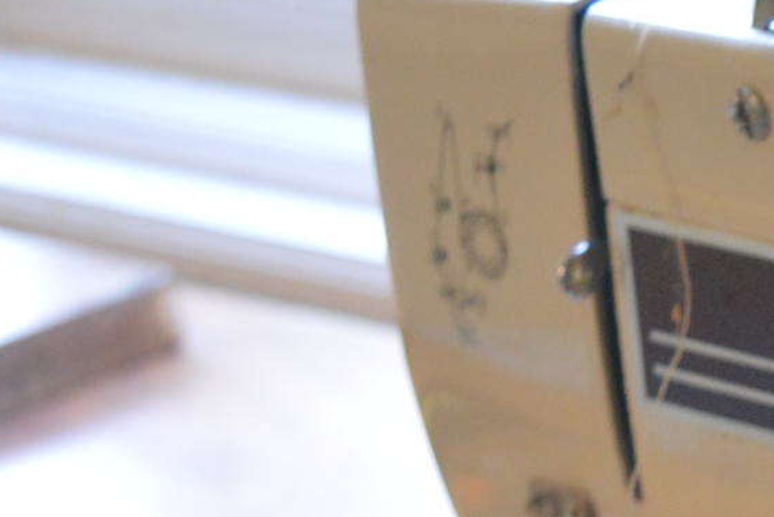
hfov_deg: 10.4
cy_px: 666
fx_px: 3807
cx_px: 1686
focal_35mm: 177
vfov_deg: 7.7
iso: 800
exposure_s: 1/30
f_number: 5
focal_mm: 22
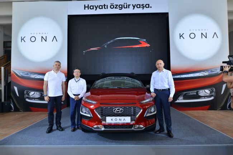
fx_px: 155
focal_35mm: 24
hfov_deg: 73.8
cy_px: 78
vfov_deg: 53.1
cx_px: 116
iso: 800
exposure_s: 1/500
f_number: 5
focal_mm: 24
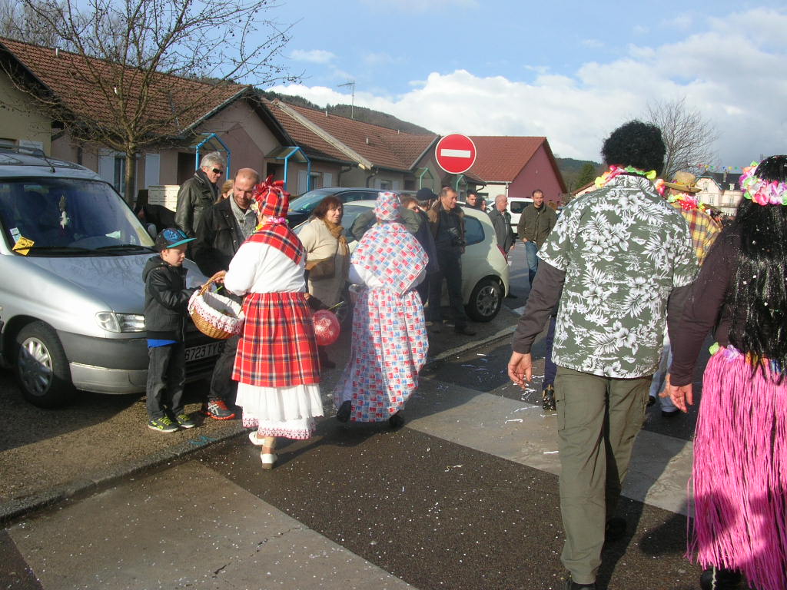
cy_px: 295
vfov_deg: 40.7
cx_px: 394
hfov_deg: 52.6
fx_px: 796
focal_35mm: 35
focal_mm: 5.8
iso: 50
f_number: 5.6
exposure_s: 1/294
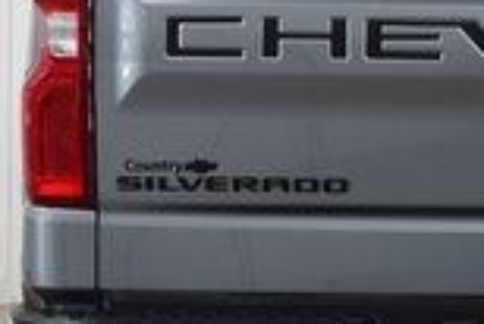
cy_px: 131
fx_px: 2853
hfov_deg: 9.6
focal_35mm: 212
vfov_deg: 6.5
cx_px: 594
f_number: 6.3
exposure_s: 1/15
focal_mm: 34
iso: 400
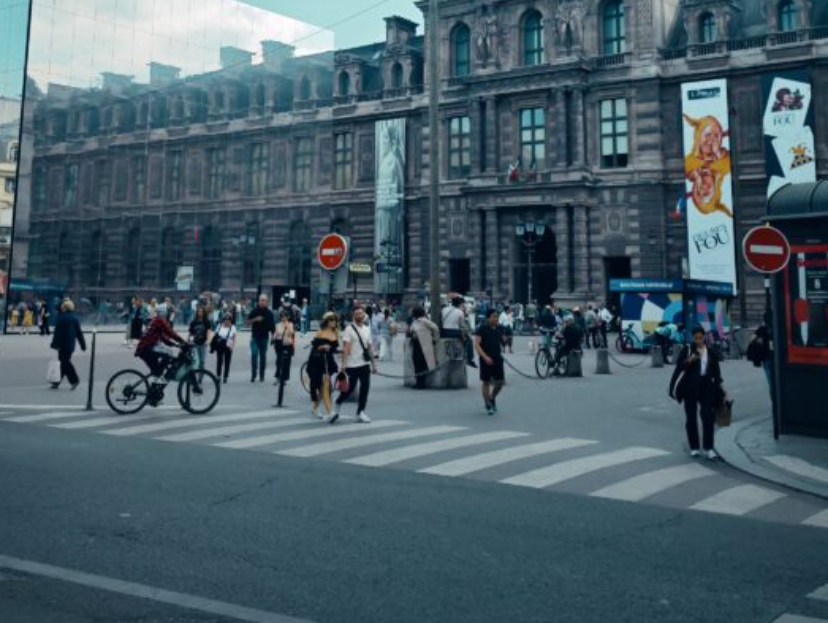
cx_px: 385
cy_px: 97
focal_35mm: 45
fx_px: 1077
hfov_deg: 42.0
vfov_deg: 31.1
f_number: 2
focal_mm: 8.72
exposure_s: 1/2281
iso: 50
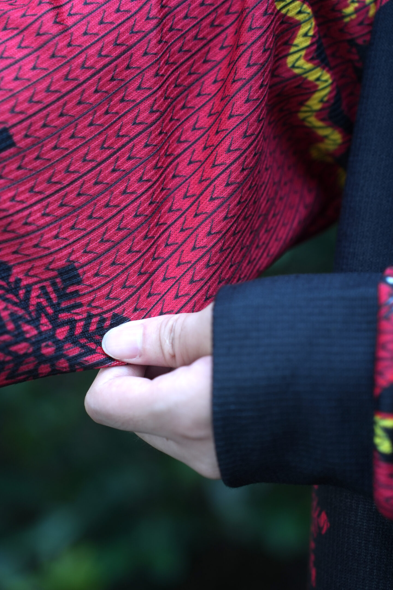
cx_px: 191
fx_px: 1457
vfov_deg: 22.9
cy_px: 291
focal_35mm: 89
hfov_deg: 15.4
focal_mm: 75
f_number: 3.2
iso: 200
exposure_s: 1/100
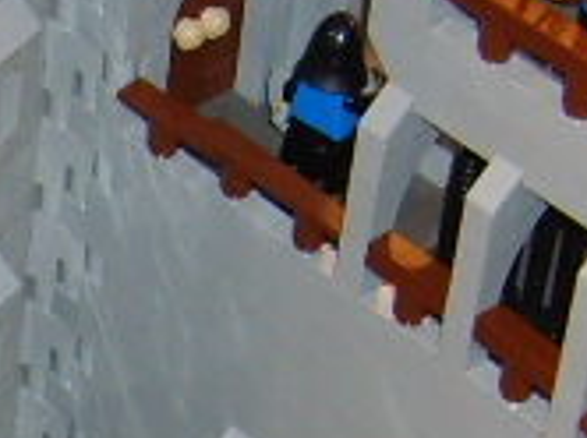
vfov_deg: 6.8
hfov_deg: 8.9
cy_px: 682
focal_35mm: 216
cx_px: -325
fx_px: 3658
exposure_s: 1/30
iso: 100
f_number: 2.8
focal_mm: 5.8
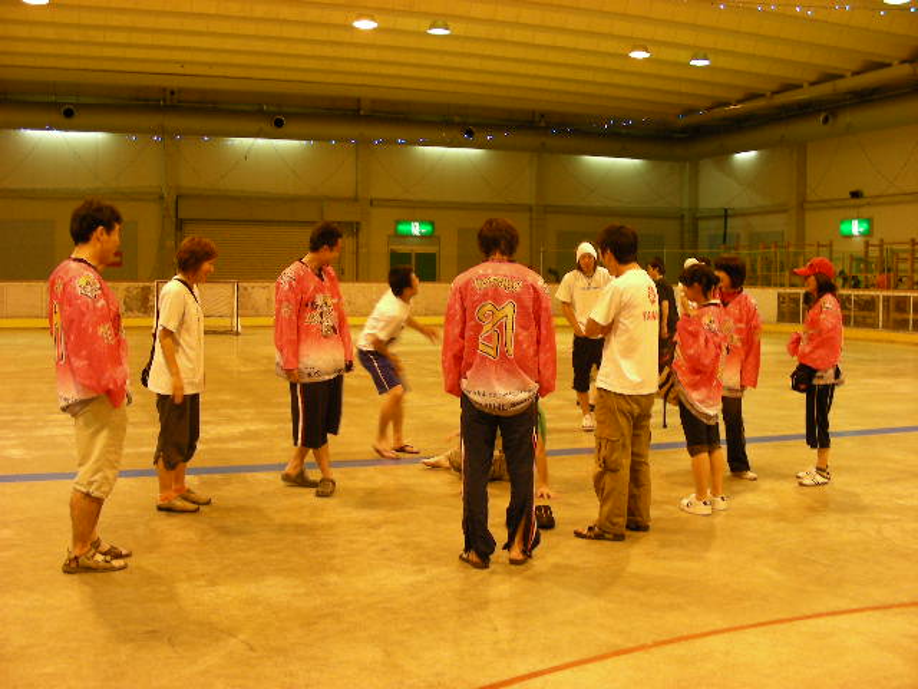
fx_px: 1008
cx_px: 459
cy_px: 344
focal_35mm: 38
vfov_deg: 37.7
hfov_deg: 49.0
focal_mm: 6.3
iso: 200
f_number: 3.5
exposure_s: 1/22.4
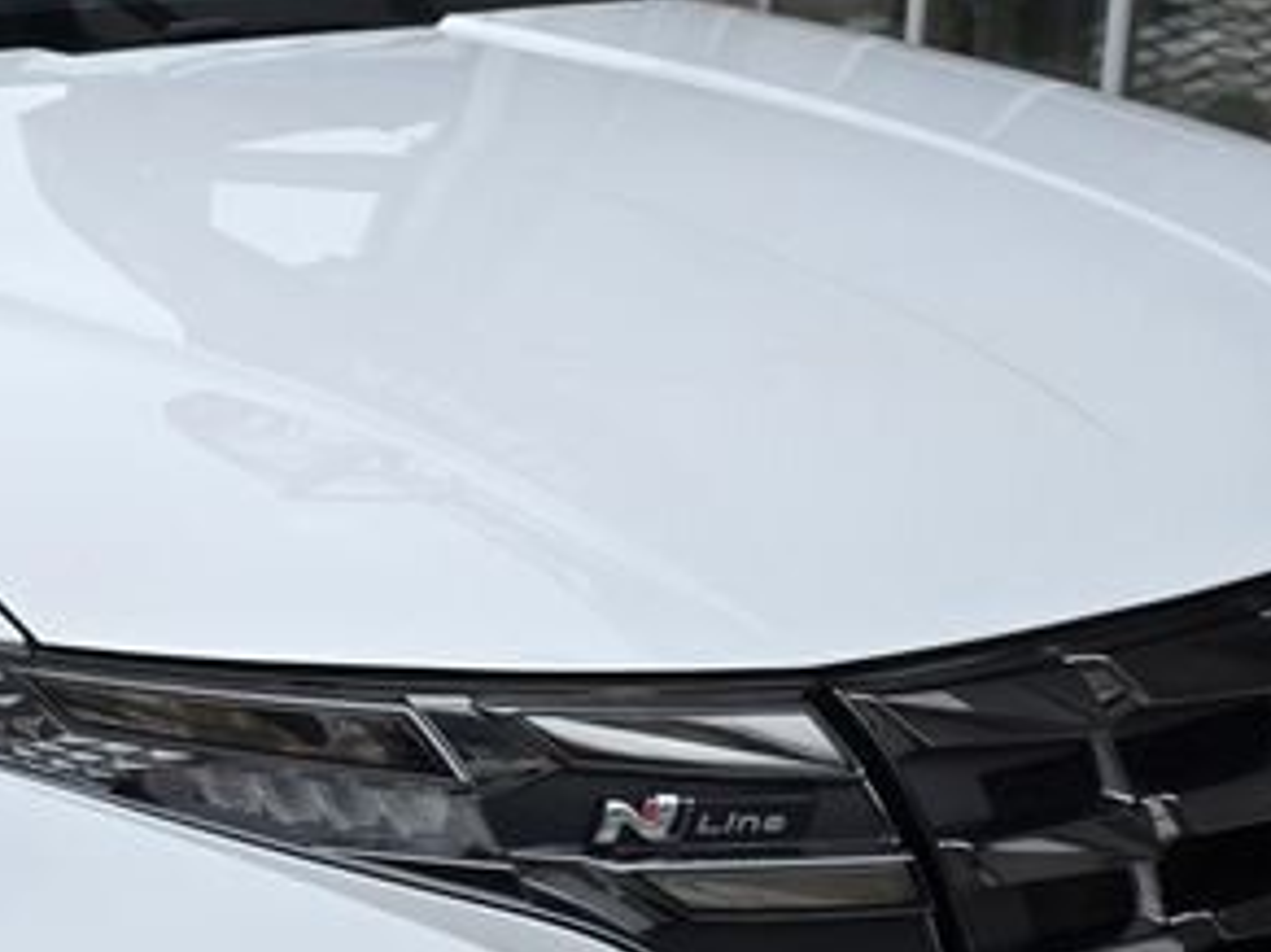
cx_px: 100
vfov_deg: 18.2
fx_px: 2973
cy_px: 576
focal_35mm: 81
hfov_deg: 23.4
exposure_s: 1/180
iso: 16
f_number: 1.7
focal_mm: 6.3
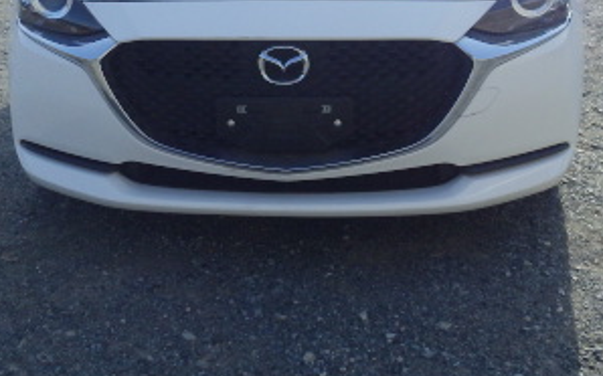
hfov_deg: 35.7
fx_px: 936
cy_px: 26
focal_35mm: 57
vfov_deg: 22.1
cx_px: 281
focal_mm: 4.5
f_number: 7.9
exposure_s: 1/250
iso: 250
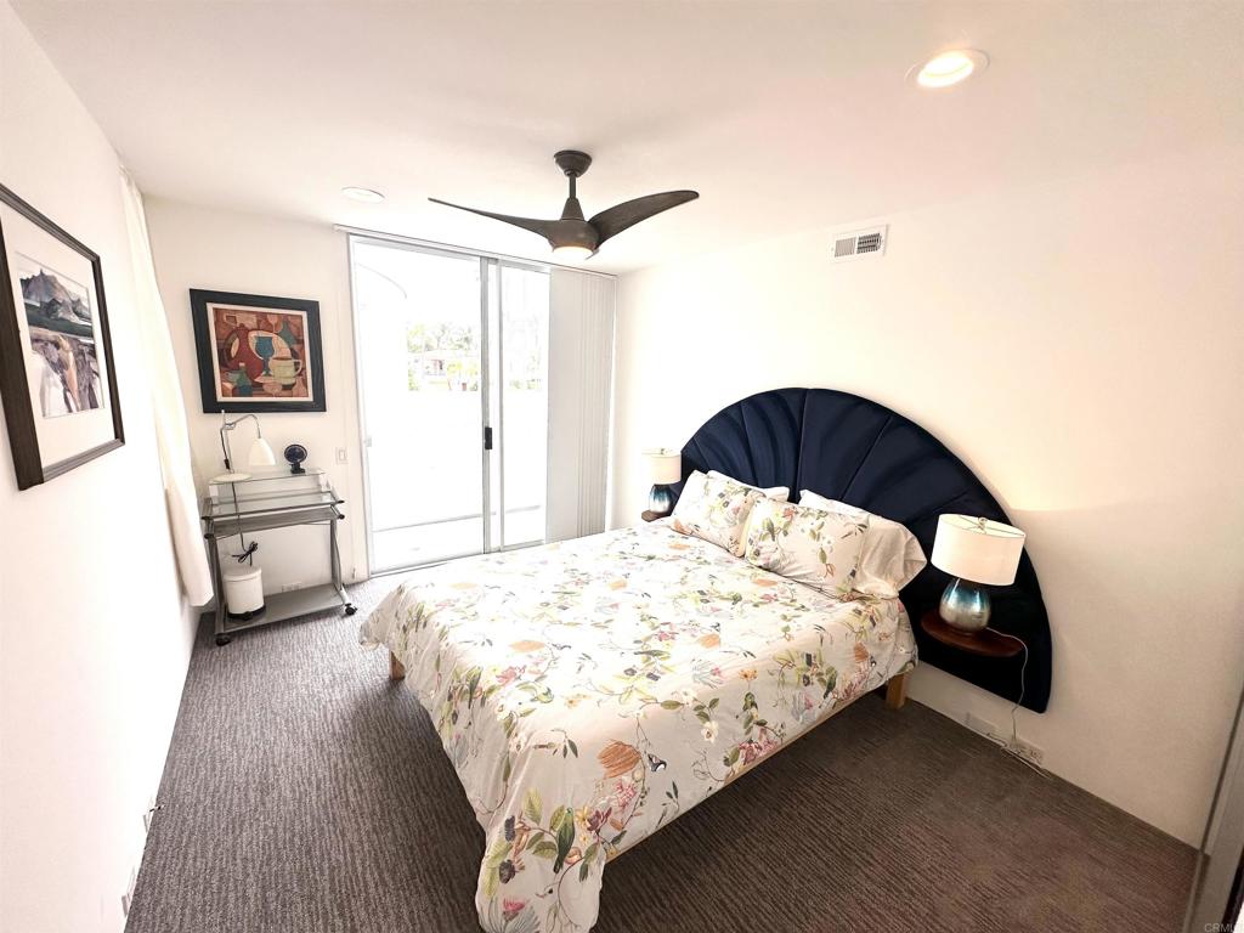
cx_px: 622
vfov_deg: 85.7
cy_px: 466
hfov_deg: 102.1
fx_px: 503
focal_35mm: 14
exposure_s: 1/407
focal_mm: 2.22
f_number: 2.2
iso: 40
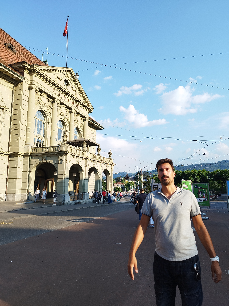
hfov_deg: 56.8
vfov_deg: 71.6
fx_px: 212
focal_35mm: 24
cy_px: 153
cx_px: 114
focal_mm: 5.89
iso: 50
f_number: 1.89
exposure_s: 1/360
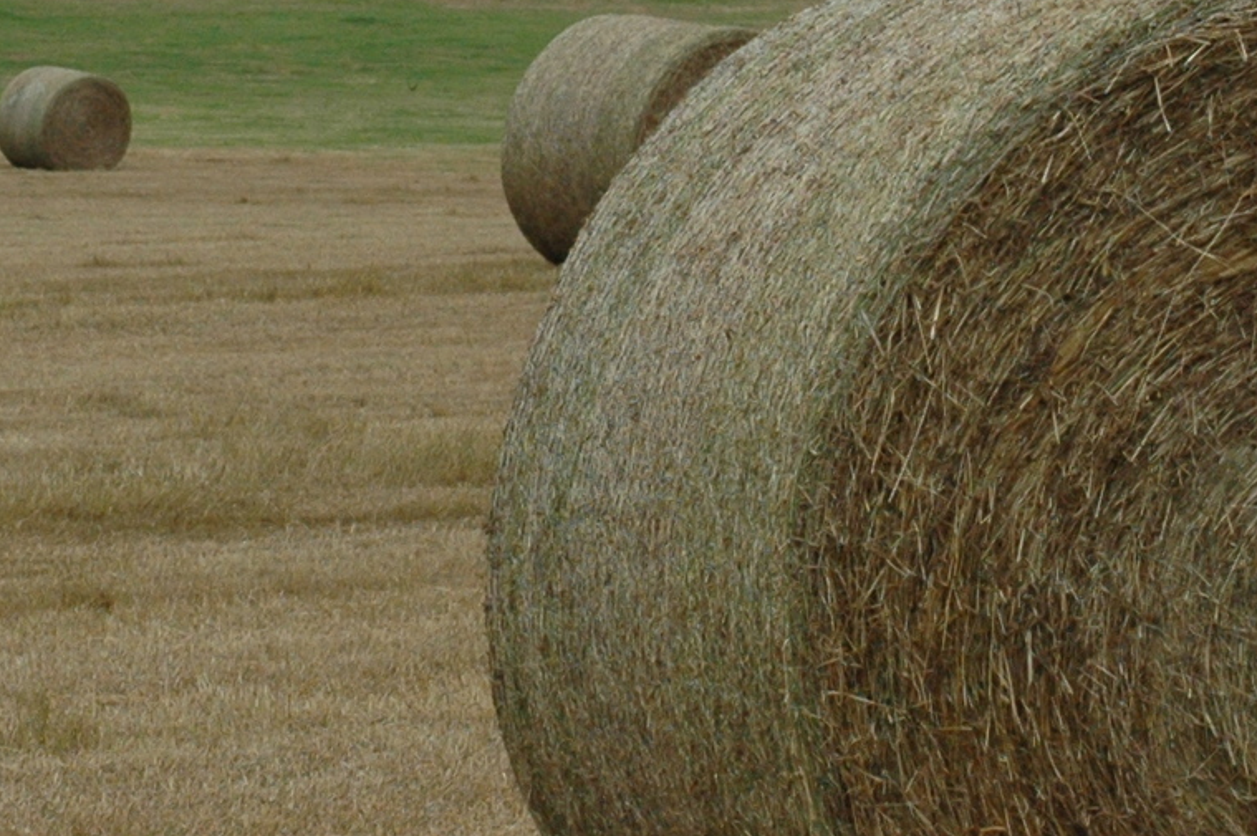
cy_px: -12
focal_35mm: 247
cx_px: 146
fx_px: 8619
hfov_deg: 8.3
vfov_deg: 5.5
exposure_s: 1/400
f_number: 10
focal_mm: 50
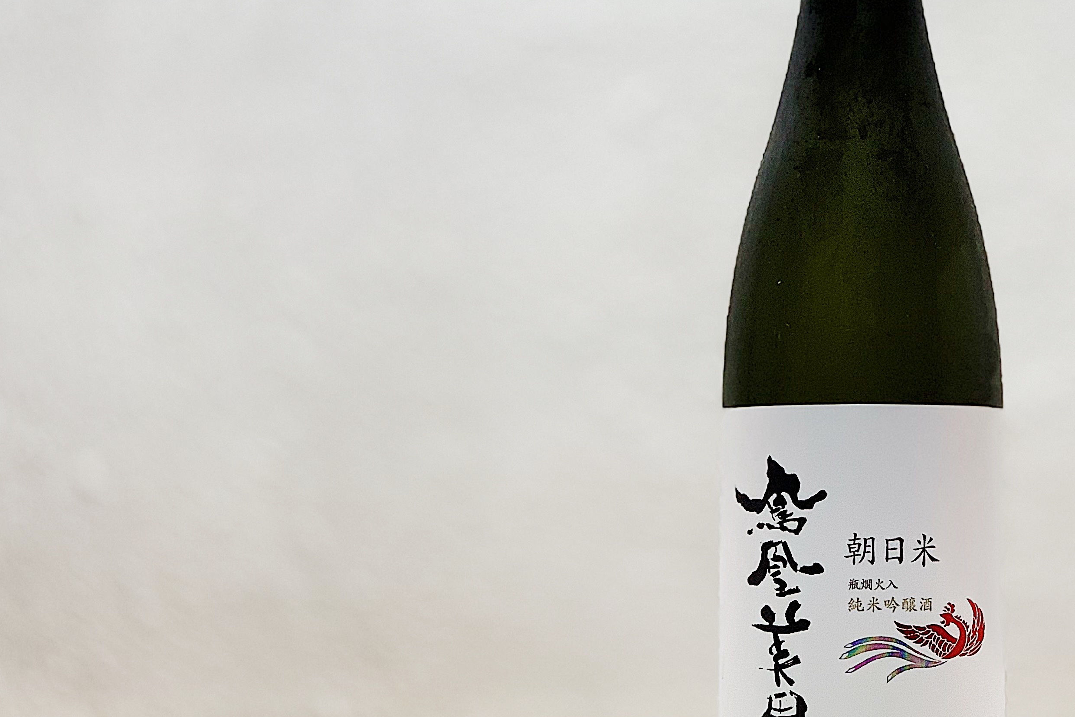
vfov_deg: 15.5
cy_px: 270
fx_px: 2628
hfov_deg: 22.8
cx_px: 867
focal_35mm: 88
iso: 125
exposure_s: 1/116
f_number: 2.4
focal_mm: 6
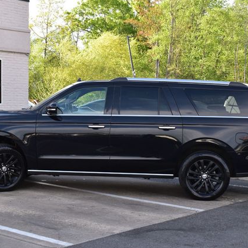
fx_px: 548
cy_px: 123
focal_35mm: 68
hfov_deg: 25.5
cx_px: 120
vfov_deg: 25.5
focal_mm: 35
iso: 400
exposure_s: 1/160
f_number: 10
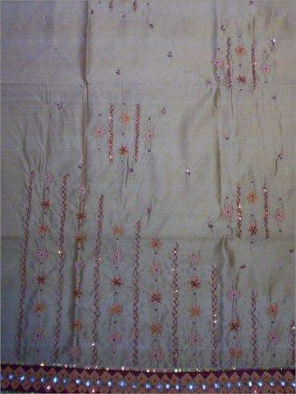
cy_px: 197
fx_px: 433
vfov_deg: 49.0
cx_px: 148
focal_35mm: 38
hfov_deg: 37.8
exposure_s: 1/41.8
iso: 200
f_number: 4.5
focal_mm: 4.99
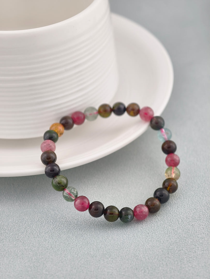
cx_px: 105
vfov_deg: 23.0
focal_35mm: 85
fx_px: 686
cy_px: 140
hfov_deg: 17.4
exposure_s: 1/160
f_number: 2.67
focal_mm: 22.48
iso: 125
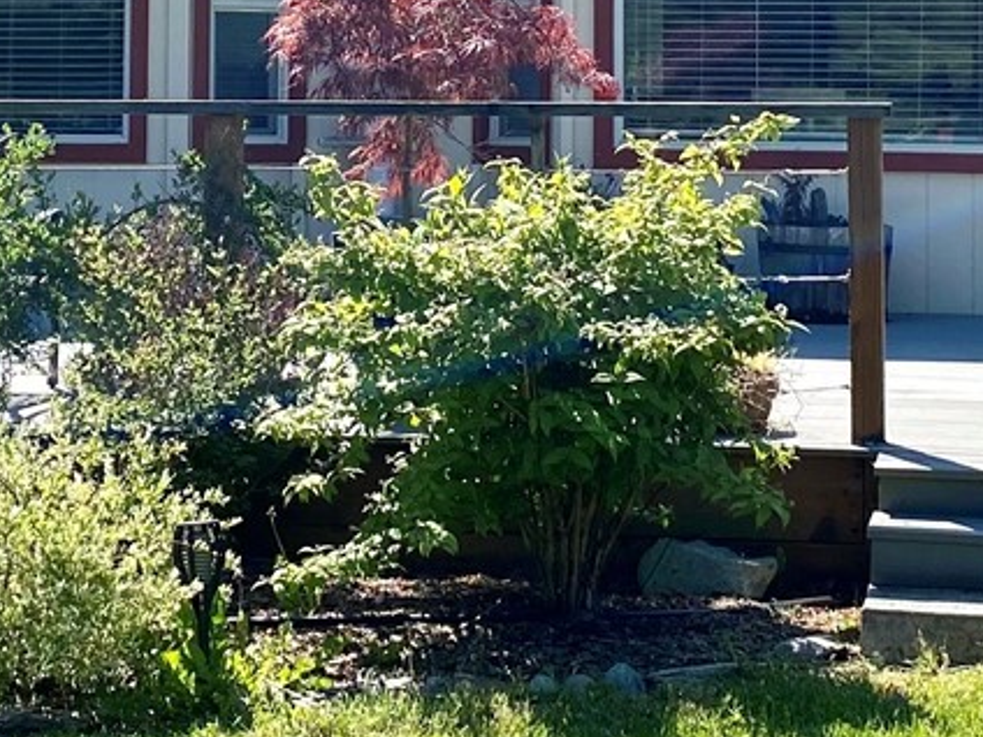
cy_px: 25
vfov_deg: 14.9
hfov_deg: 20.0
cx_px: 492
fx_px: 2783
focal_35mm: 98
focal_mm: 4.25
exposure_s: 1/1754
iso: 32
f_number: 1.8
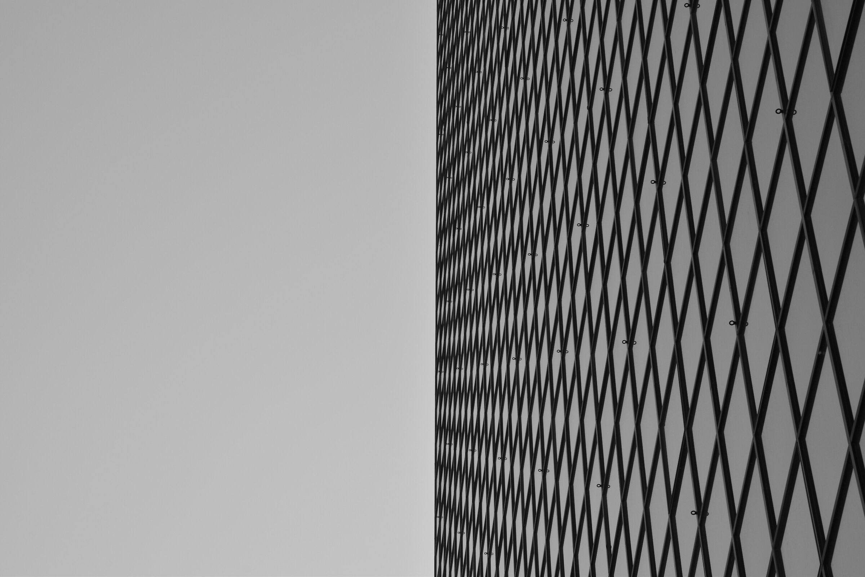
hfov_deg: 19.5
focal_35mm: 105
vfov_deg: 13.0
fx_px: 2523
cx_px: 432
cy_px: 288
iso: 200
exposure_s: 1/160
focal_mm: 70
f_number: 14
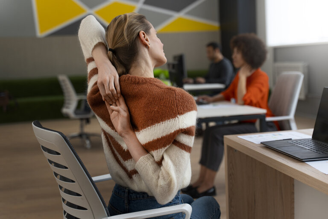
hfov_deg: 38.2
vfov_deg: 26.0
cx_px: 164
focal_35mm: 52
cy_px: 110
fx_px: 474
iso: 500
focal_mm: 52
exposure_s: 1/160
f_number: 2.8
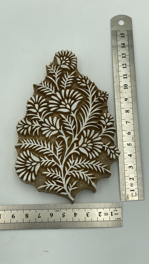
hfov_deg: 21.1
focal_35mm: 57
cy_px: 132
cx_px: 67
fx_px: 400
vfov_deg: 36.6
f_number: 2
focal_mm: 6
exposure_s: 1/685
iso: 20
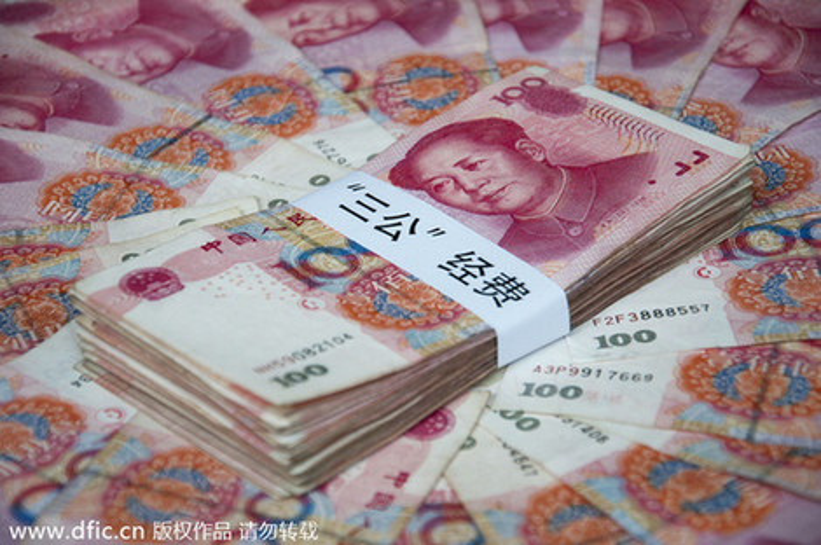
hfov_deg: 15.2
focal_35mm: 135
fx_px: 3074
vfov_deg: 10.1
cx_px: 410
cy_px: 272
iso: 320
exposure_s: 1/50
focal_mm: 90
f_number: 5.6
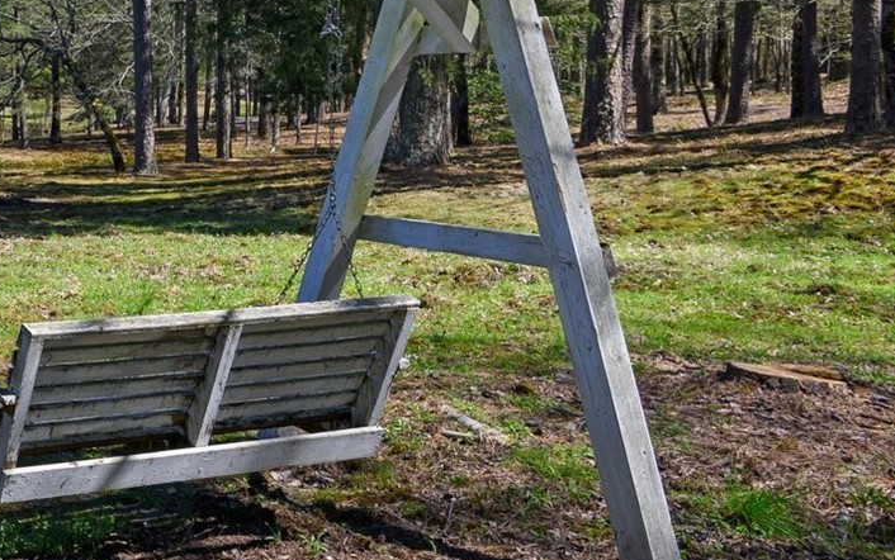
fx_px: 1147
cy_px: 120
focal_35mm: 47
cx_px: -330
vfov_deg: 27.0
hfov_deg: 30.8
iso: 200
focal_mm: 16
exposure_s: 1/320
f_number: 7.1
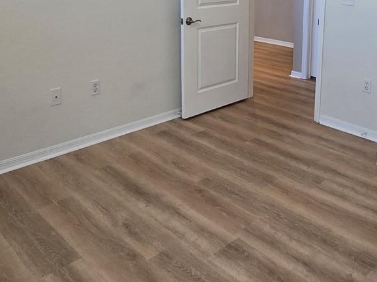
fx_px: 392
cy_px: 37
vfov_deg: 37.5
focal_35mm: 36
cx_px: 234
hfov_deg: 50.9
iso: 125
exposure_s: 1/60
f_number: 2.2
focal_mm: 2.2
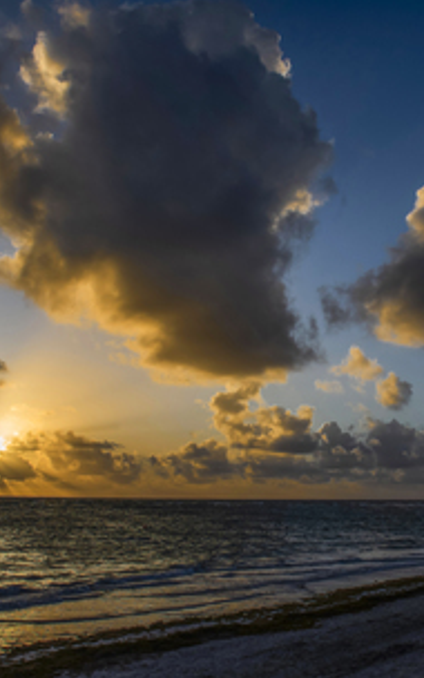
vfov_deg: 52.7
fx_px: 684
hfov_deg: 33.3
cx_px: 348
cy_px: 340
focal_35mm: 37
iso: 250
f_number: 8
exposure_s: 1/1250
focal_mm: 24
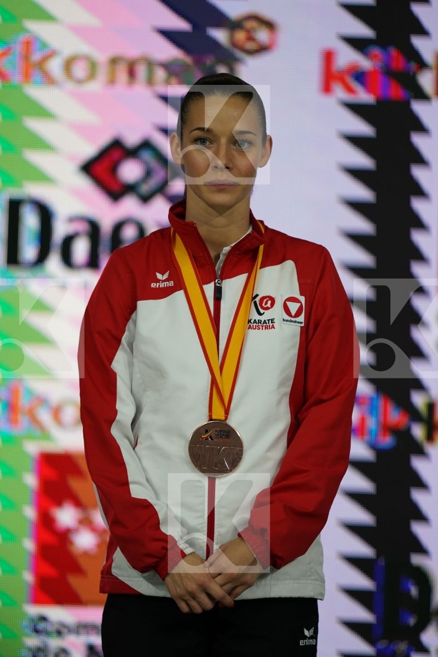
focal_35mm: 400
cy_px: 328
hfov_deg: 3.4
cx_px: 219
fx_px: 7299
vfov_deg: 5.2
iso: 2000
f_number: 2.8
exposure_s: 1/500
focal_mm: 400
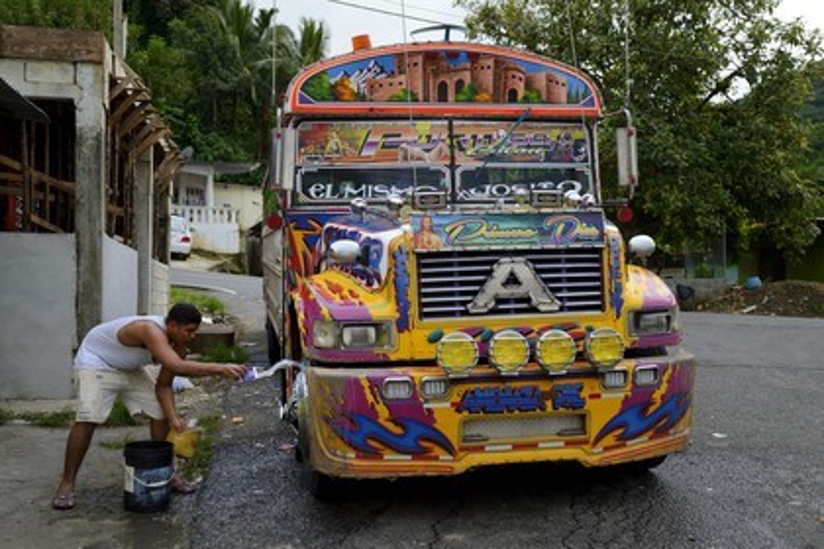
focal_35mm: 35
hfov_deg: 54.4
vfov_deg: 37.9
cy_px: 274
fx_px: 801
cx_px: 412
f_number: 9
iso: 400
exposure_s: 1/200
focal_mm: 35
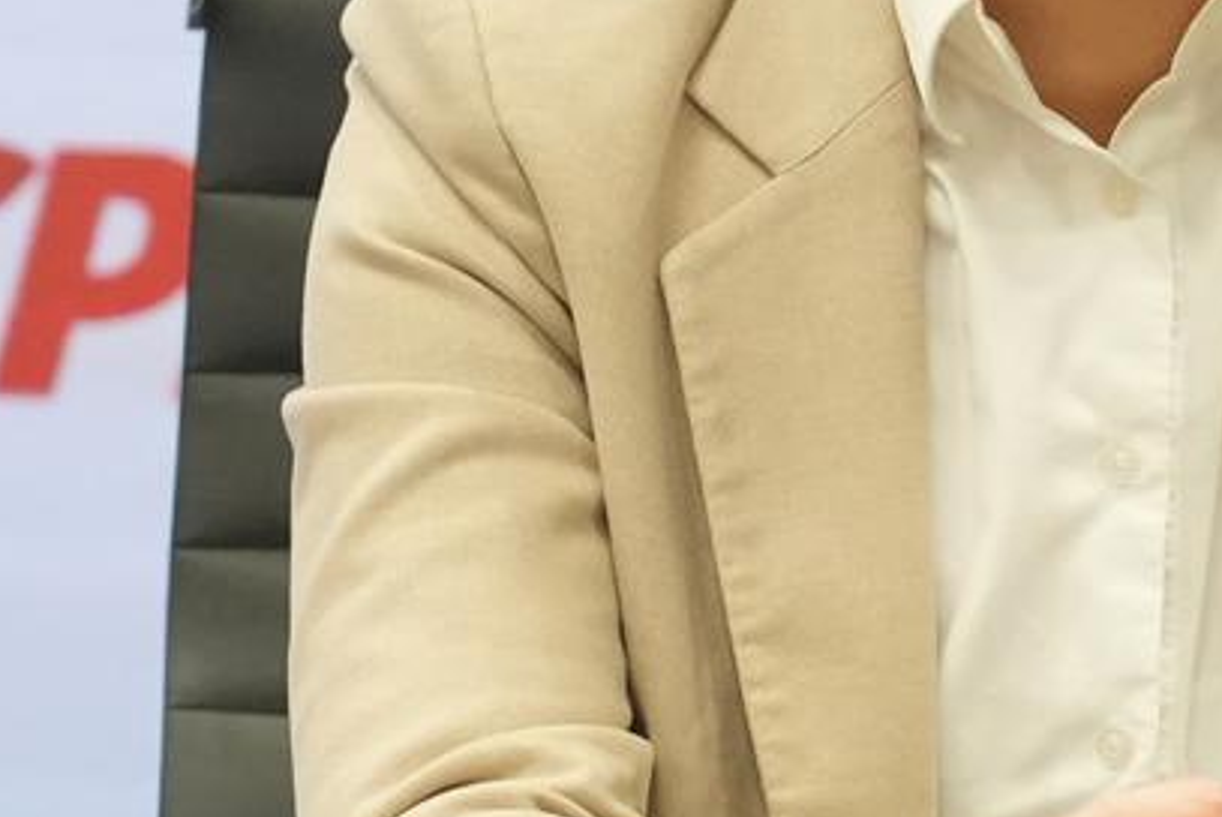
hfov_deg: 4.2
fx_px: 16542
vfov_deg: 2.8
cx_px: 1237
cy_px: -143
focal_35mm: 487
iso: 4000
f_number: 4
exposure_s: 1/320
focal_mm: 83
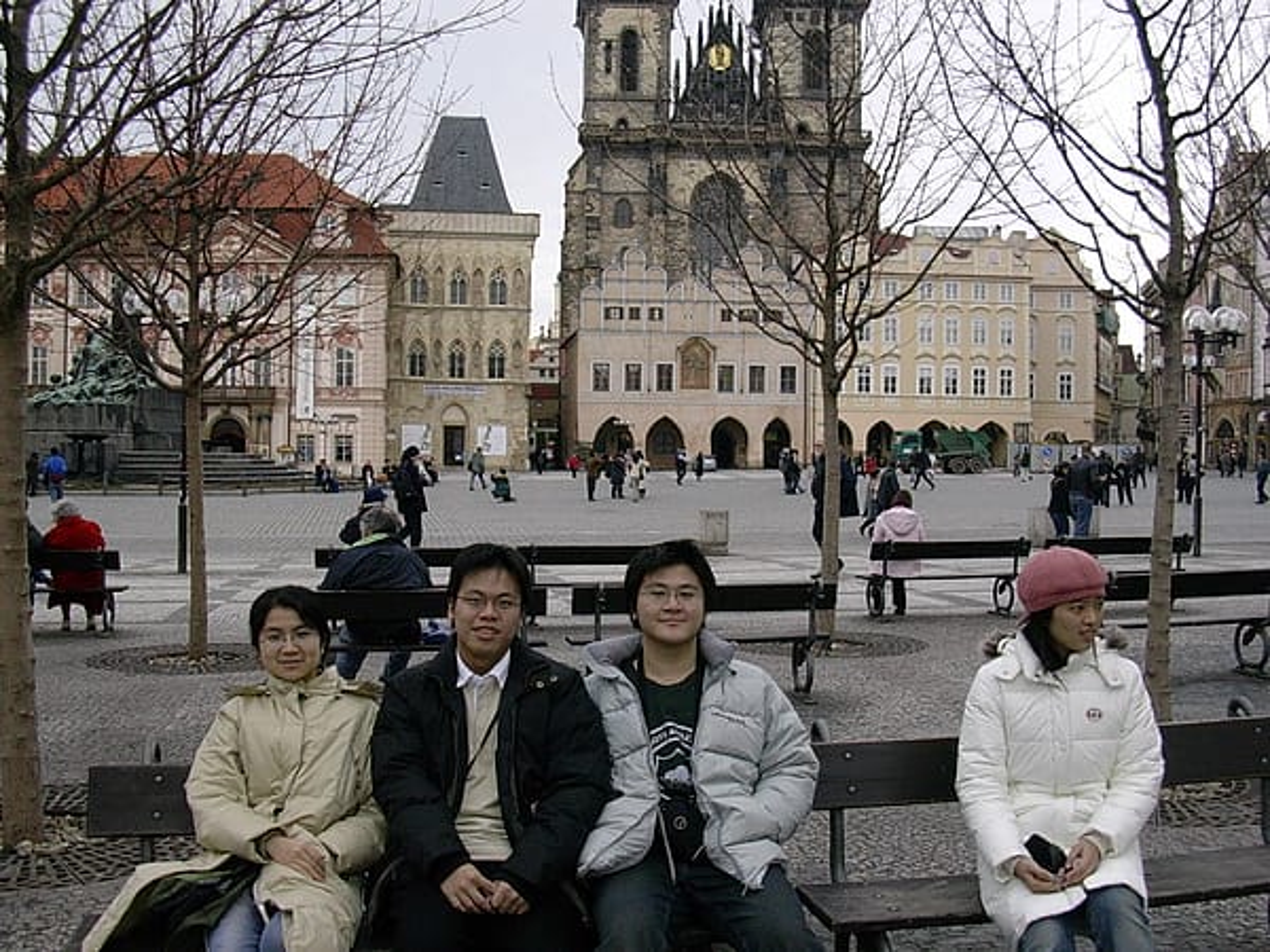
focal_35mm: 37
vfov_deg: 38.7
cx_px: 635
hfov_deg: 50.1
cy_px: 476
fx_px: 1357
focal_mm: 5.6
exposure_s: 1/373
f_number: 2.7
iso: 70
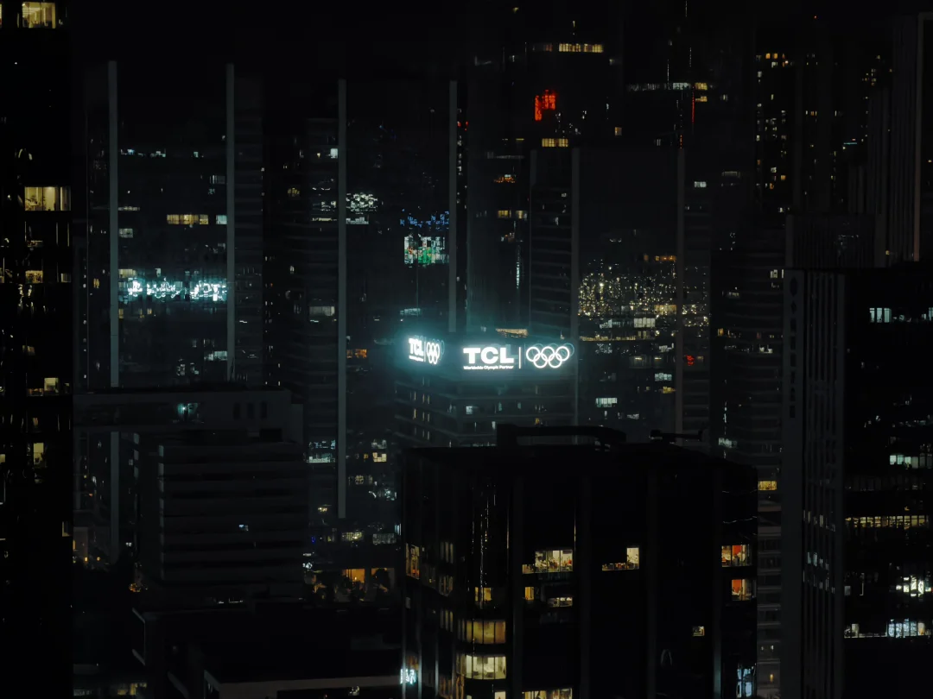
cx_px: 466
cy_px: 350
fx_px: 2695
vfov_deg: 14.8
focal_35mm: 100
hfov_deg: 19.6
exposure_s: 1/24
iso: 320
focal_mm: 16.89
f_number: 2.8
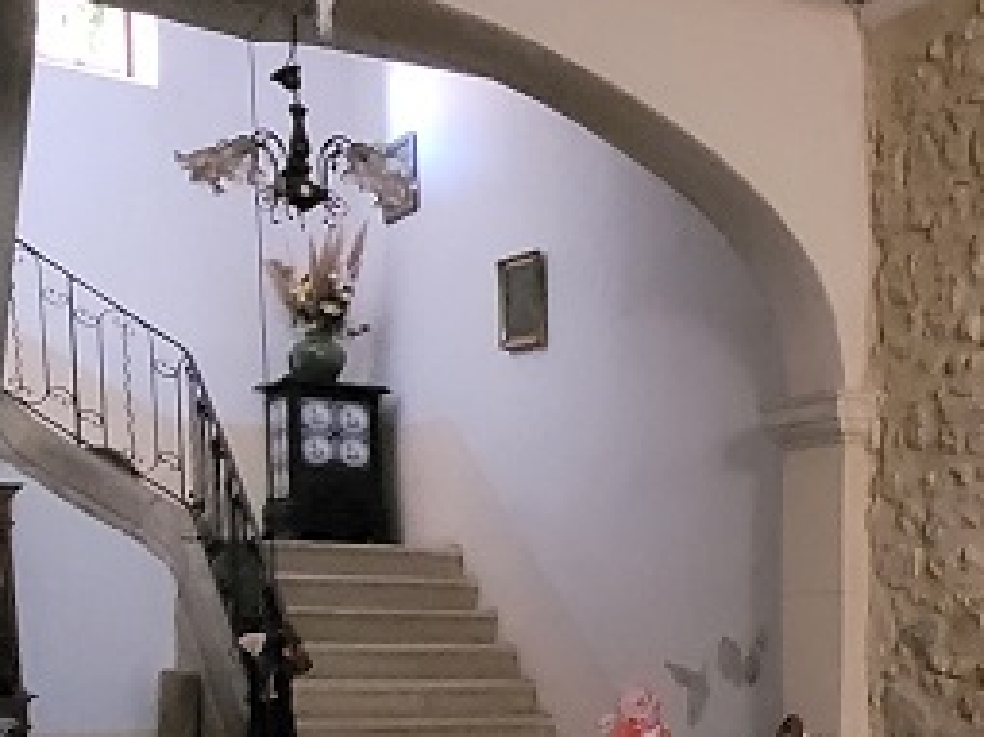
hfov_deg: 30.3
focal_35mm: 55
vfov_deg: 25.4
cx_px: 1150
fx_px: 1563
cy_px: 718
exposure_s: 1/25
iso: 1250
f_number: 2.2
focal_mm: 1.74
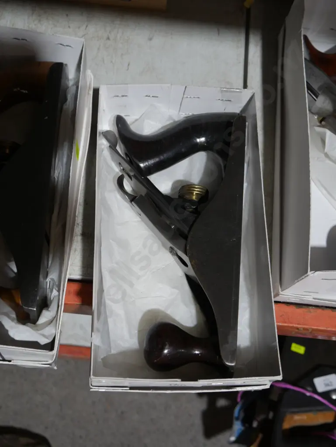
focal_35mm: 40
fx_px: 517
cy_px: 224
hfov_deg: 36.0
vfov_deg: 46.8
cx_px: 168
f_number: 5
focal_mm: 20
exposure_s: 1/60
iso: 320
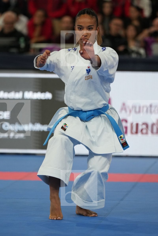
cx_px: 79
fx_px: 1975
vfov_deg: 6.9
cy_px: 118
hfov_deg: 4.6
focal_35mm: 300
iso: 1600
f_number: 2.8
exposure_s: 1/1000
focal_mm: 200
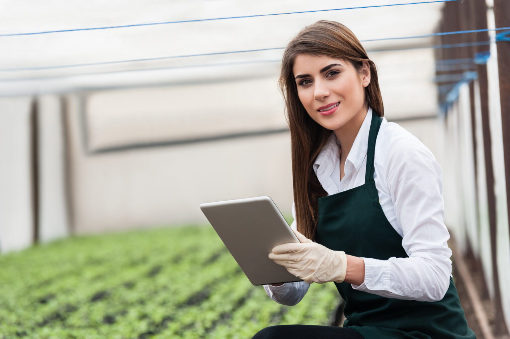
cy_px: 170
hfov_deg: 12.8
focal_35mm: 160
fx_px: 2265
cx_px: 255
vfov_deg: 8.6
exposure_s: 1/500
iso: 500
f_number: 5
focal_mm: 160
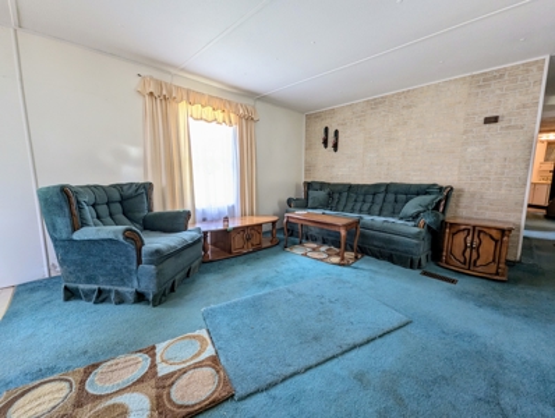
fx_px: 209
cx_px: 278
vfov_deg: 90.1
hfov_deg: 106.1
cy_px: 209
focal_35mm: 13
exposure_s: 1/60
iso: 89
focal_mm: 1.95
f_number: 2.2
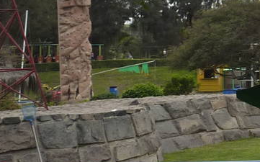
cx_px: 490
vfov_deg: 7.5
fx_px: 1232
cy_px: 15
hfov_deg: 11.1
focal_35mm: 174
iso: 125
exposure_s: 1/200
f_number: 4
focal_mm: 6.1
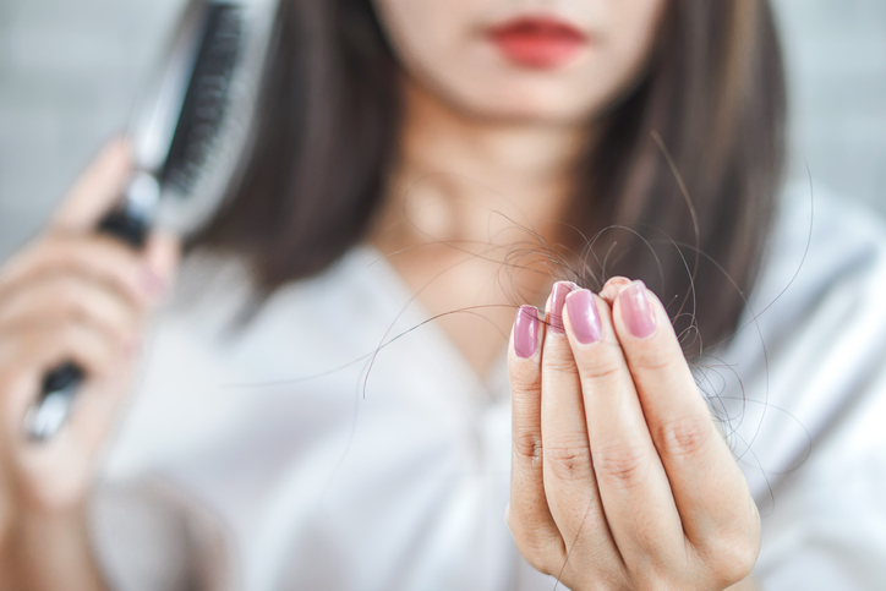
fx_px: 1846
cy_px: 296
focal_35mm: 75
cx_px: 443
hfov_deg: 27.0
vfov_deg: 18.2
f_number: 1.8
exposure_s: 1/100
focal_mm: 50
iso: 100
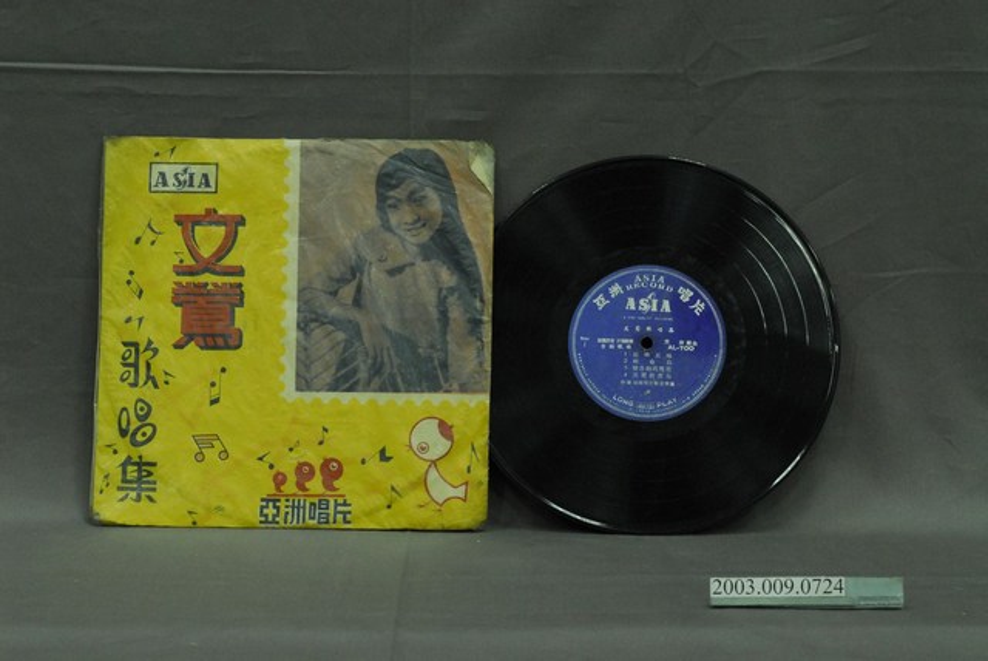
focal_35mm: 90
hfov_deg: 22.6
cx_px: 494
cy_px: 330
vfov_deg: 15.2
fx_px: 2472
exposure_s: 1/20
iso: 1000
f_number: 10
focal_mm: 60
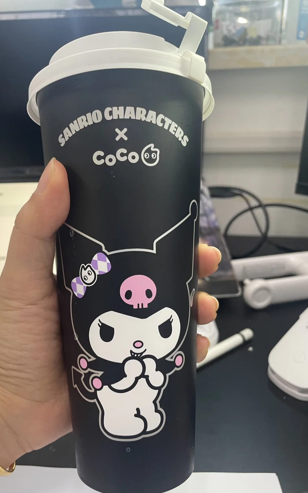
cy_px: 250
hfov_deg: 44.4
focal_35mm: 28
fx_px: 376
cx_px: 130
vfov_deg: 66.5
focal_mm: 4.2
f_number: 1.6
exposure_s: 1/66
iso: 125
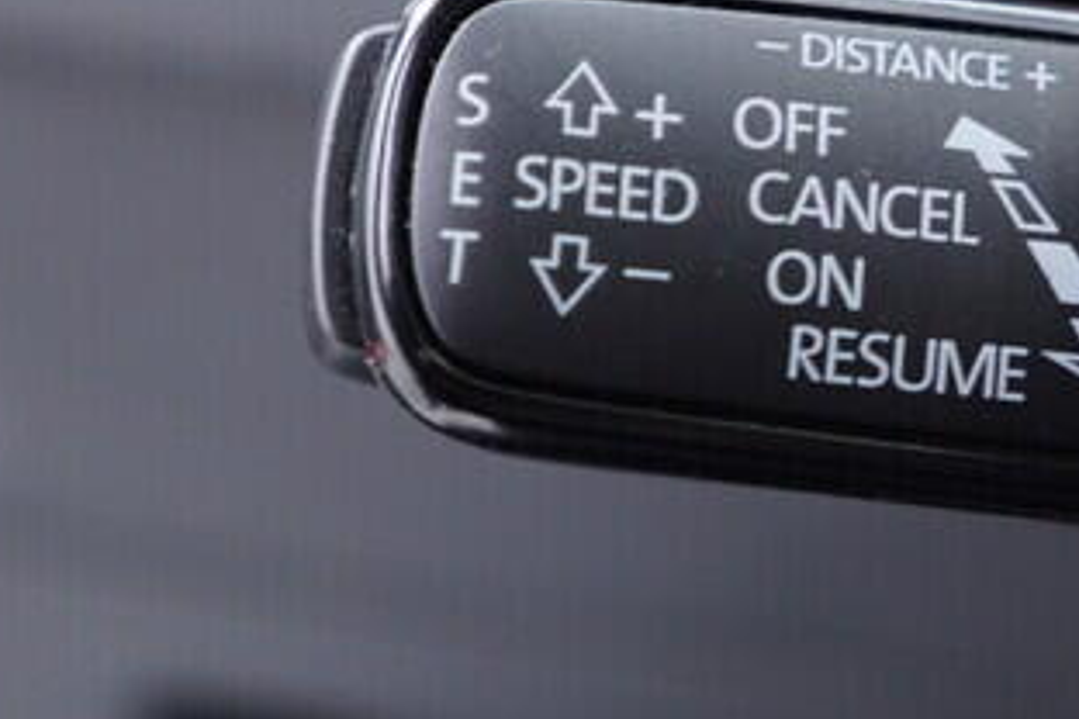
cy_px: 247
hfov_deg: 17.3
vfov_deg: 11.6
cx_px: 778
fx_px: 3536
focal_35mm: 118
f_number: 2.8
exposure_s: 1/40
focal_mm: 24
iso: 400
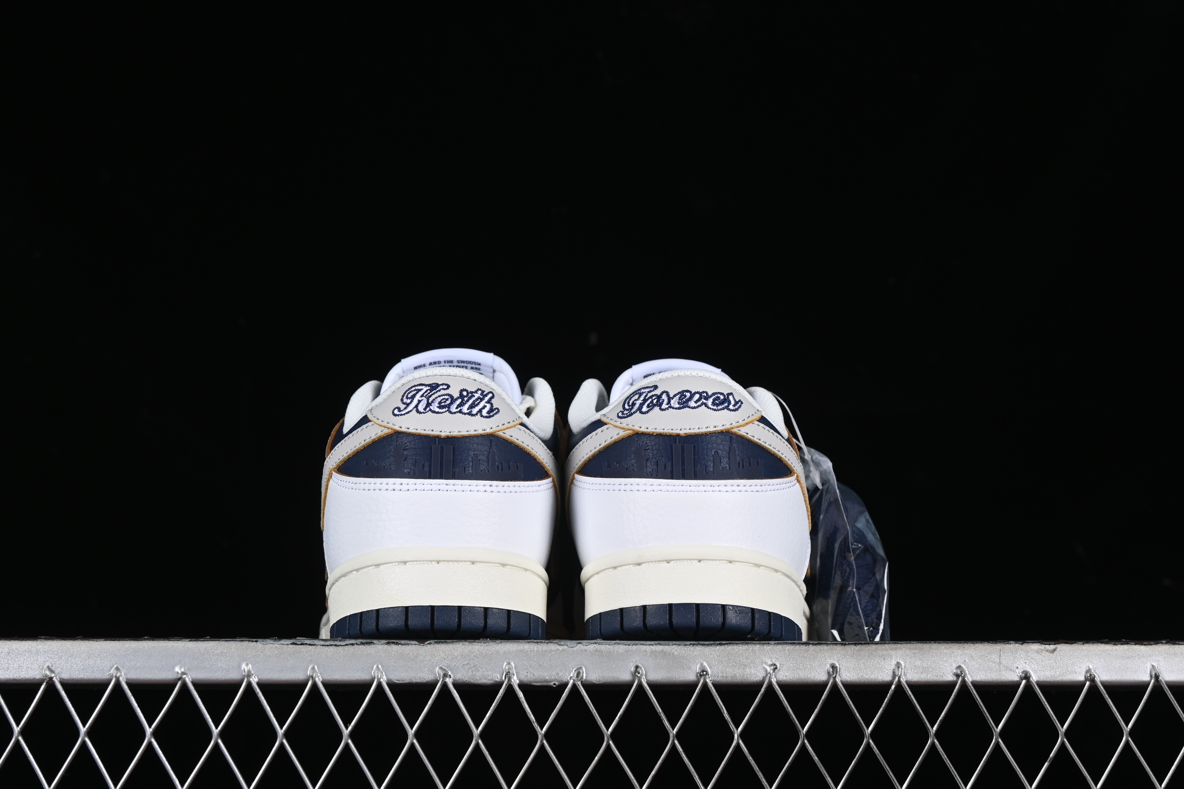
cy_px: 394
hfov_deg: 27.0
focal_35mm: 75
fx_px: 2466
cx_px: 592
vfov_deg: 18.2
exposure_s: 1/80
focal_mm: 50
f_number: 8
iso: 160
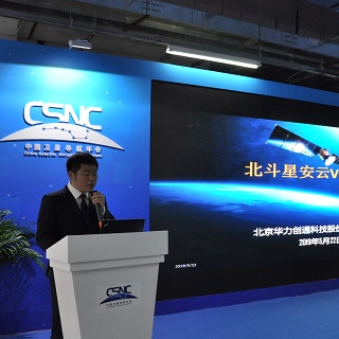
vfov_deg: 39.1
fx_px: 476
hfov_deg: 37.9
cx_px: 266
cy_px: 185
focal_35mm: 43
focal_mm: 18
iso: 800
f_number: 3.5
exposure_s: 1/125
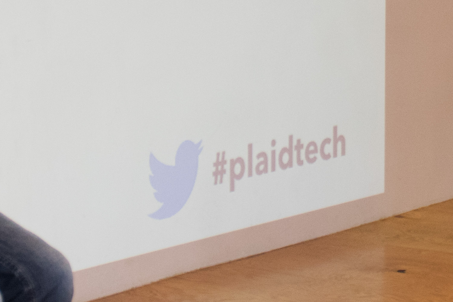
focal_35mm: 191
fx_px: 2403
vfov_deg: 7.1
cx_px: 304
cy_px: -77
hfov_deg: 10.8
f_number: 5
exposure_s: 1/125
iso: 800
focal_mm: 32
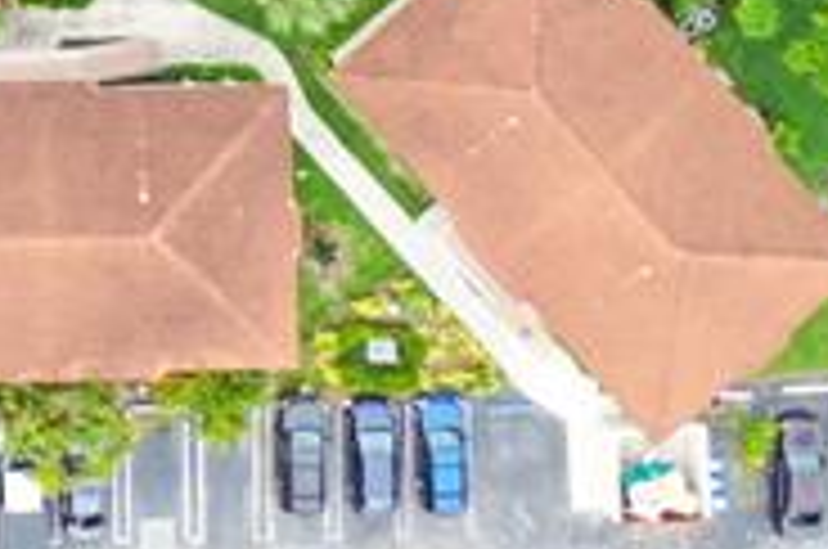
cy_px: -448
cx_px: -261
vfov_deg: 10.5
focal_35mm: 122
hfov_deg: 15.9
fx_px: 2801
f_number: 2.8
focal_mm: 10.26
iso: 120
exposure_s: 1/30
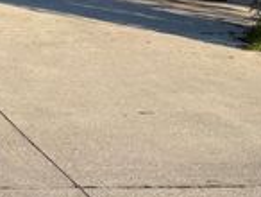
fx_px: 672
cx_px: -156
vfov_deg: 15.7
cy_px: -73
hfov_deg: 18.8
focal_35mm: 89
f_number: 1.6
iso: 50
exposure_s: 1/1901
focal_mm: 5.96
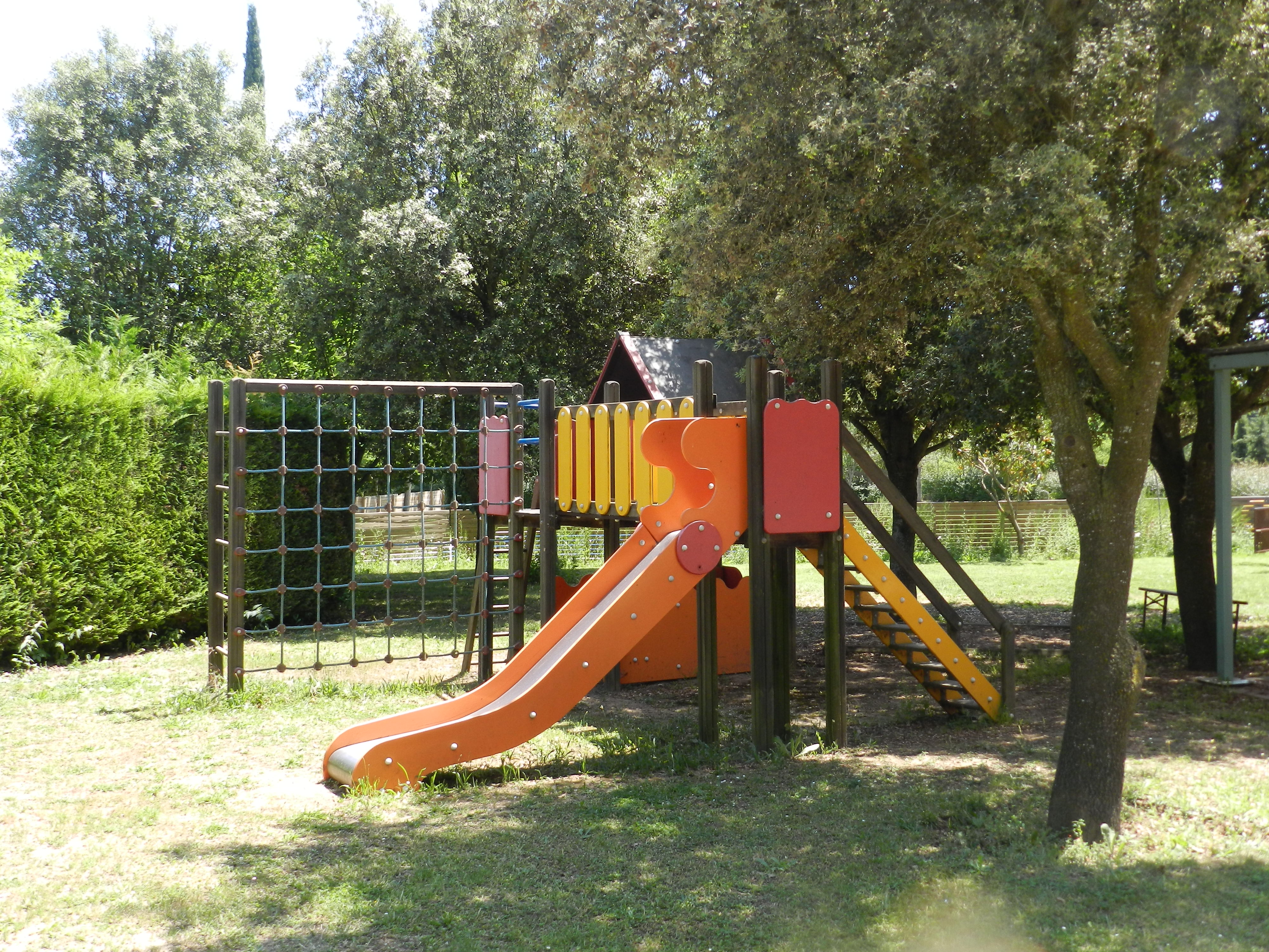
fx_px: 1393
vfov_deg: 37.7
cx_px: 634
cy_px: 476
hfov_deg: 49.0
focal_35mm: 38
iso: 160
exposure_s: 1/250
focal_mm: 6.7
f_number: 4
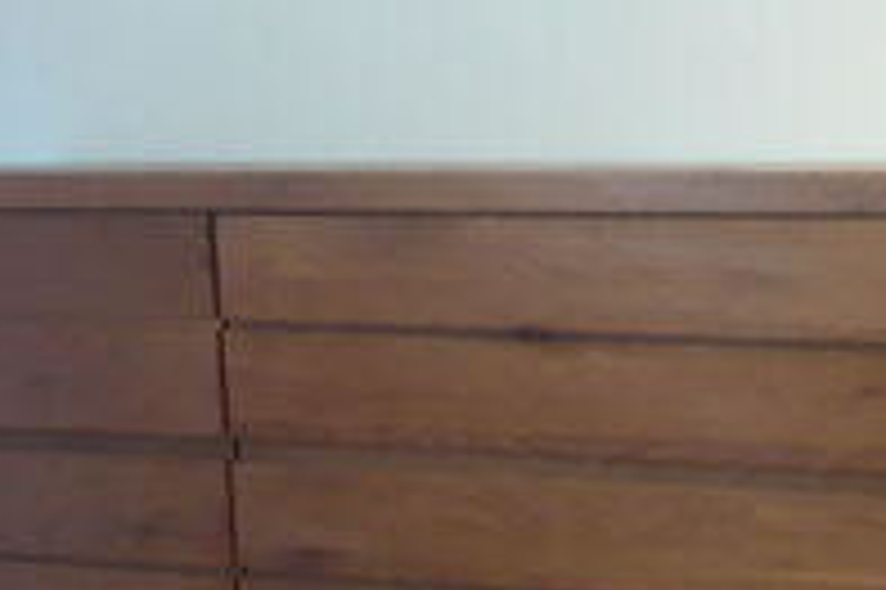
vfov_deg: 19.1
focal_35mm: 71
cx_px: 828
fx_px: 1746
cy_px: 405
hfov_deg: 27.3
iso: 320
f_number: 1.9
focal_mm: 3.7
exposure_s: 1/17
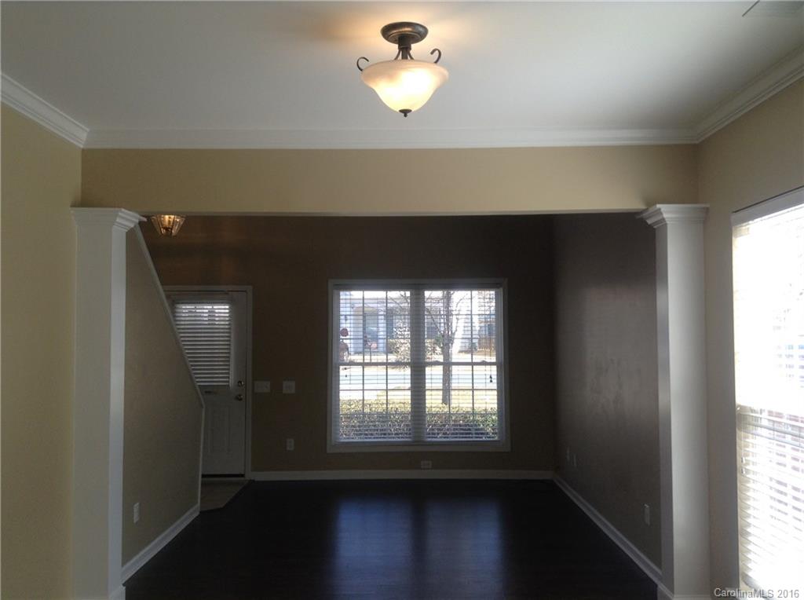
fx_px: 765
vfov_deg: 42.8
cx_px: 402
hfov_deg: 55.4
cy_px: 300
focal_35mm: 33
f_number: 2.4
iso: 25
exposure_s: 1/115
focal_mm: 3.3
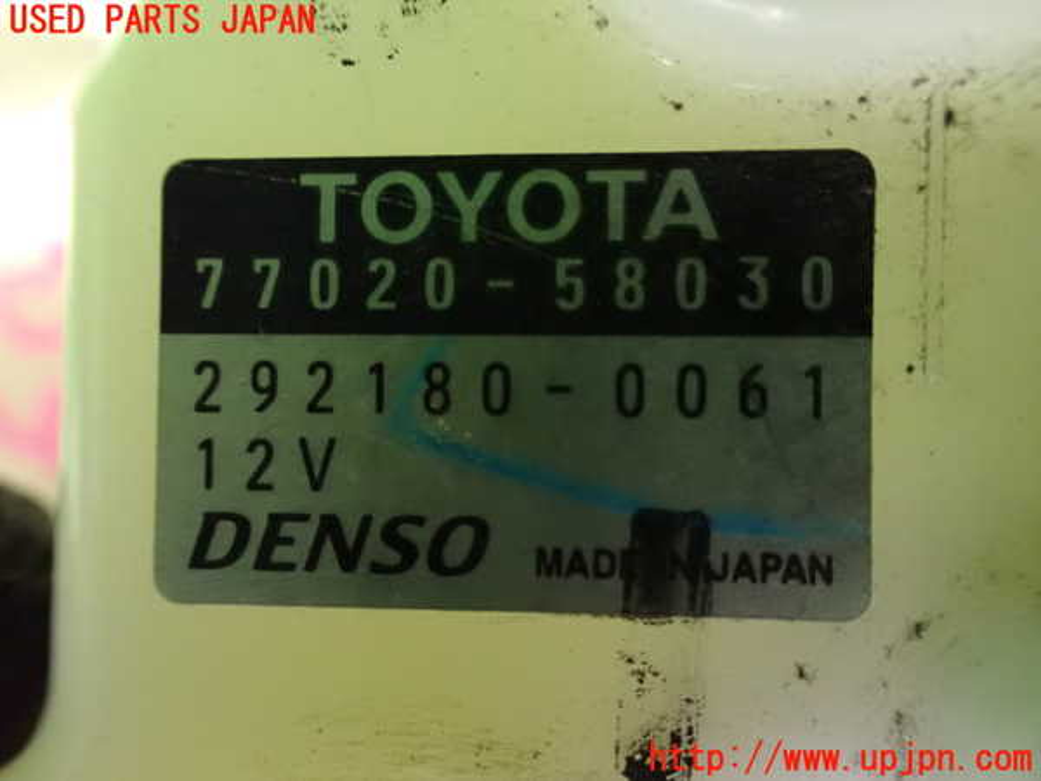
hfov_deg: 60.0
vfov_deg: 46.8
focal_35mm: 30
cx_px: 520
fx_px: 902
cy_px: 390
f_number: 2.3
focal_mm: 5.4
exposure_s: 1/8
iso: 1600
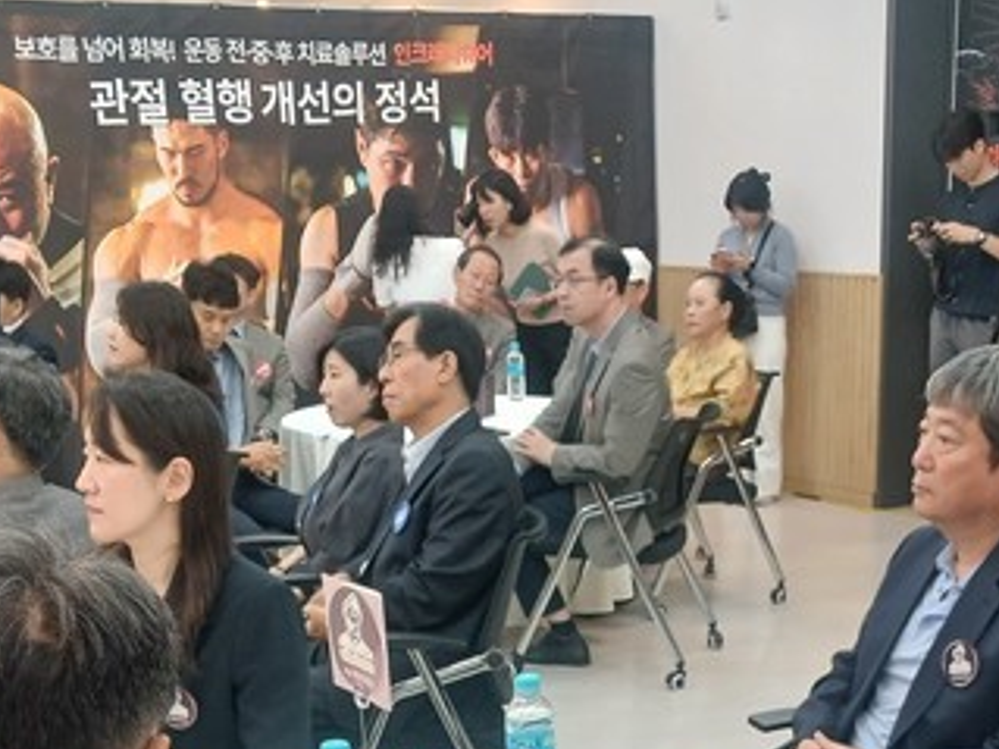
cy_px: 834
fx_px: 1760
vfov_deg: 22.6
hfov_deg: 31.5
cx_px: 633
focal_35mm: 61
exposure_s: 1/60
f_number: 1.8
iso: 125
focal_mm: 4
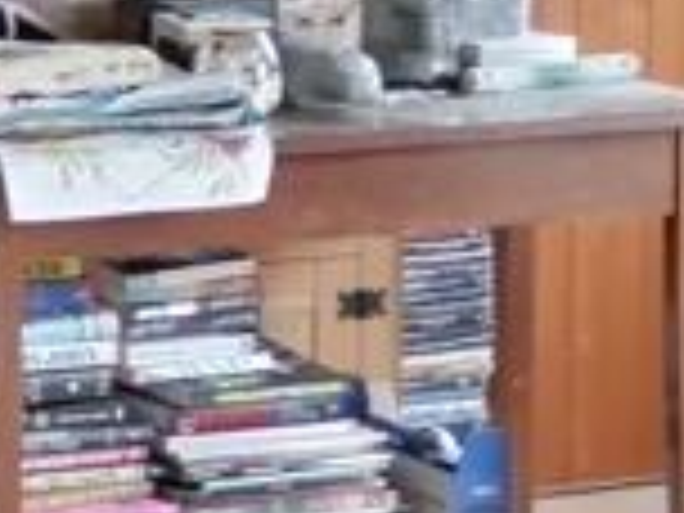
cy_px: -108
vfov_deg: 8.4
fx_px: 3458
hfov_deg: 10.4
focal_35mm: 175
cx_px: -670
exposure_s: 1/33.3
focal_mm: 3.6
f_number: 1.8
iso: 125
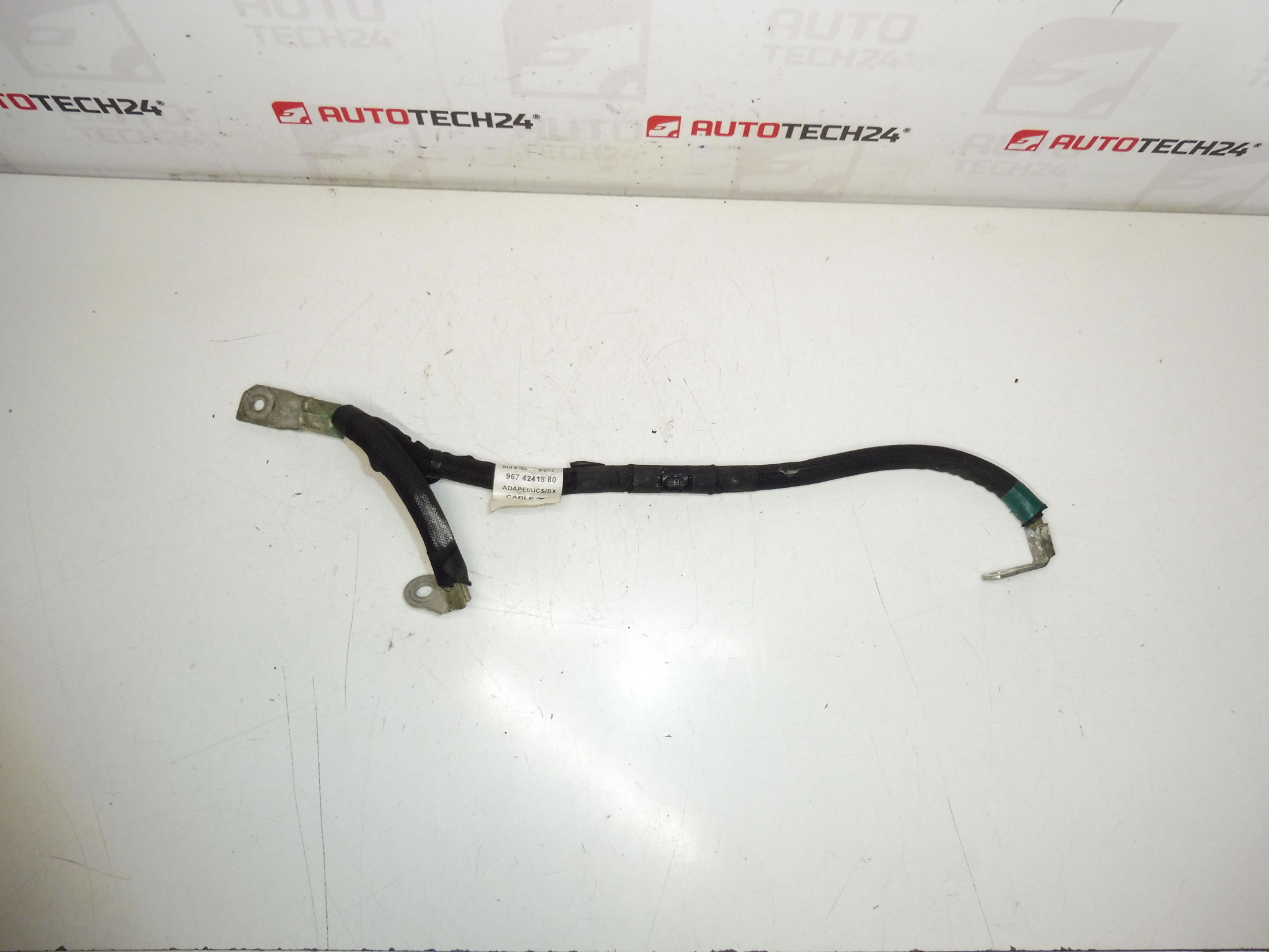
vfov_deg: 56.8
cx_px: 634
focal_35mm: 24
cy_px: 476
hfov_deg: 71.6
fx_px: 880
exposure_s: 1/160
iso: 200
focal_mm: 4.3
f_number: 3.5
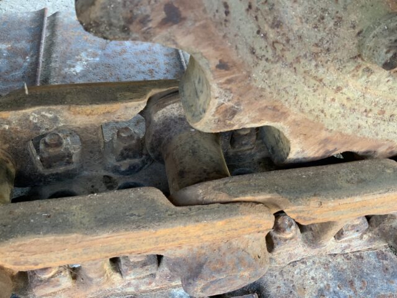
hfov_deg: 61.7
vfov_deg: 48.2
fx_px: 333
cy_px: 149
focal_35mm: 29
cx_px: 198
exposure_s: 1/60
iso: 125
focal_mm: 3
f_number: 1.8
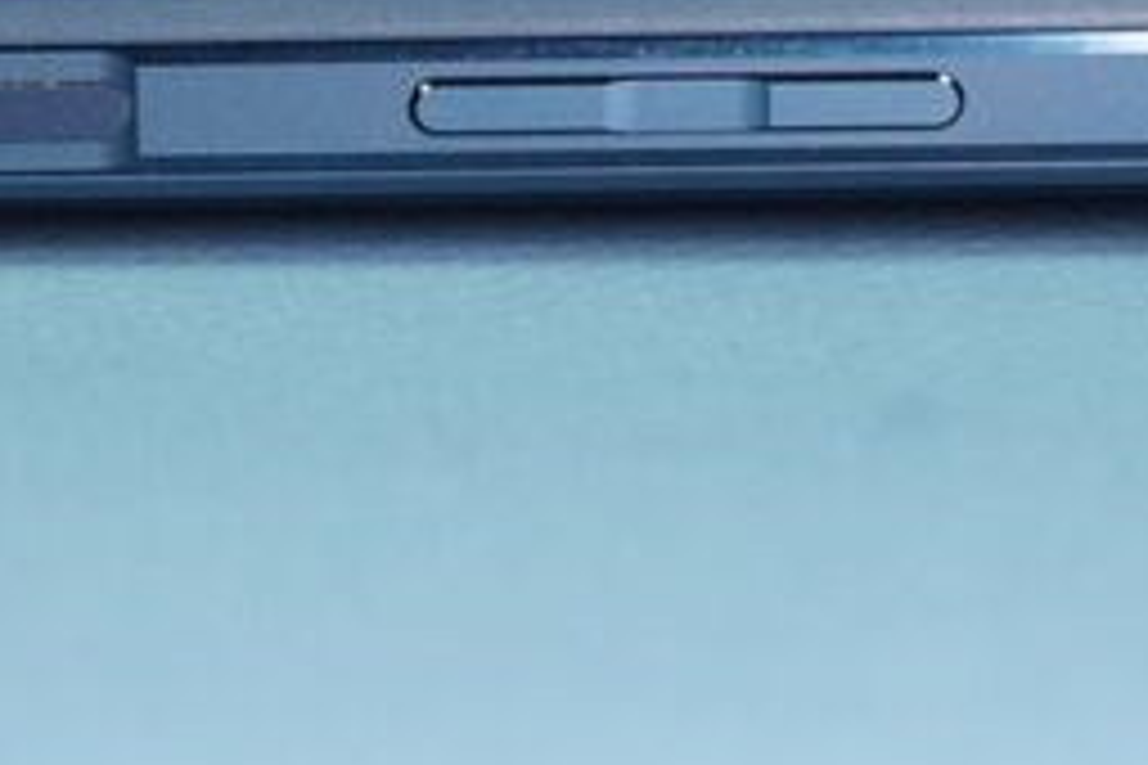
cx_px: -43
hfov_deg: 7.8
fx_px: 8418
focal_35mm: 264
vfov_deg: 5.2
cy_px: -54
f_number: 8
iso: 2500
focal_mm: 70
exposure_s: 1/160
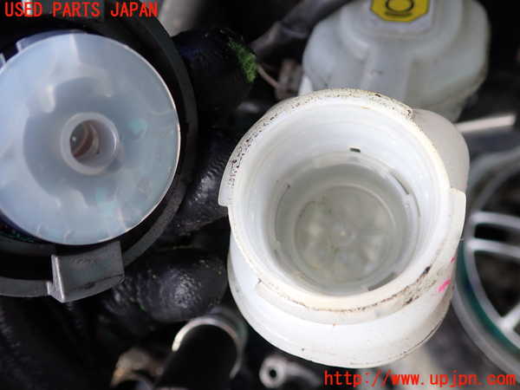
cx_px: 260
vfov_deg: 46.8
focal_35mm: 30
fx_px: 451
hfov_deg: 60.0
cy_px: 195
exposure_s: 1/125
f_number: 2.3
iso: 125
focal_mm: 5.4
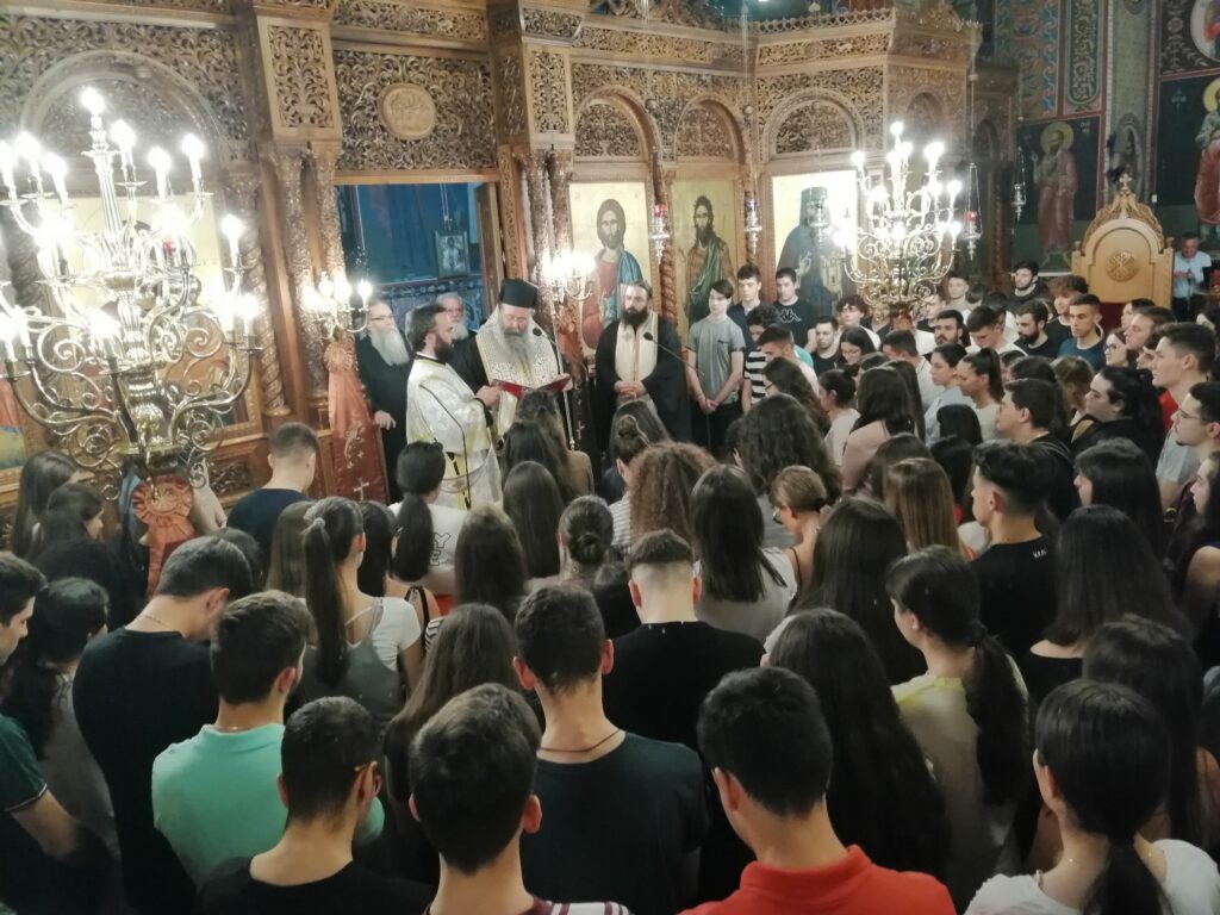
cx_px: 610
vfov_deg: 51.4
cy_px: 458
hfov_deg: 65.3
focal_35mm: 27
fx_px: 952
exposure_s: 1/50
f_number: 1.8
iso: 500
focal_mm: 3.96
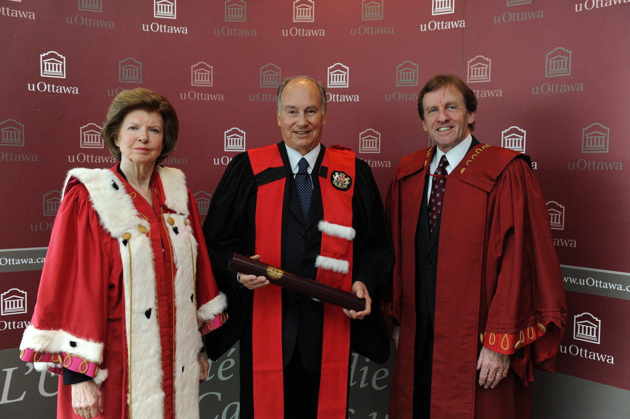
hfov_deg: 55.8
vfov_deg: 38.8
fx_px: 595
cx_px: 315
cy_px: 210
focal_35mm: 34
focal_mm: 34
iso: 1250
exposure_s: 1/160
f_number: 5
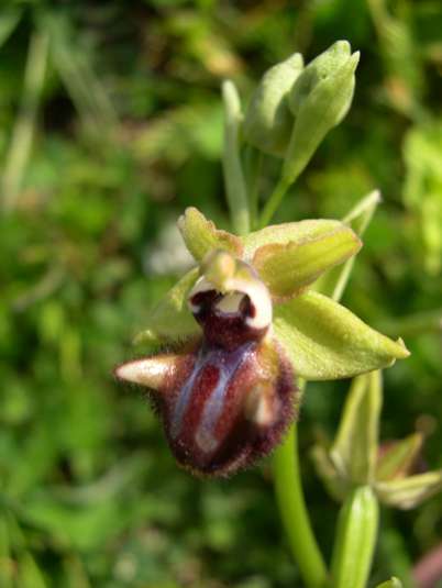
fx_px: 646
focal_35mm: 38
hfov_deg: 37.8
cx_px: 221
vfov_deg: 48.9
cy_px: 294
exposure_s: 1/101
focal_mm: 8
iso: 100
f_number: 7.6
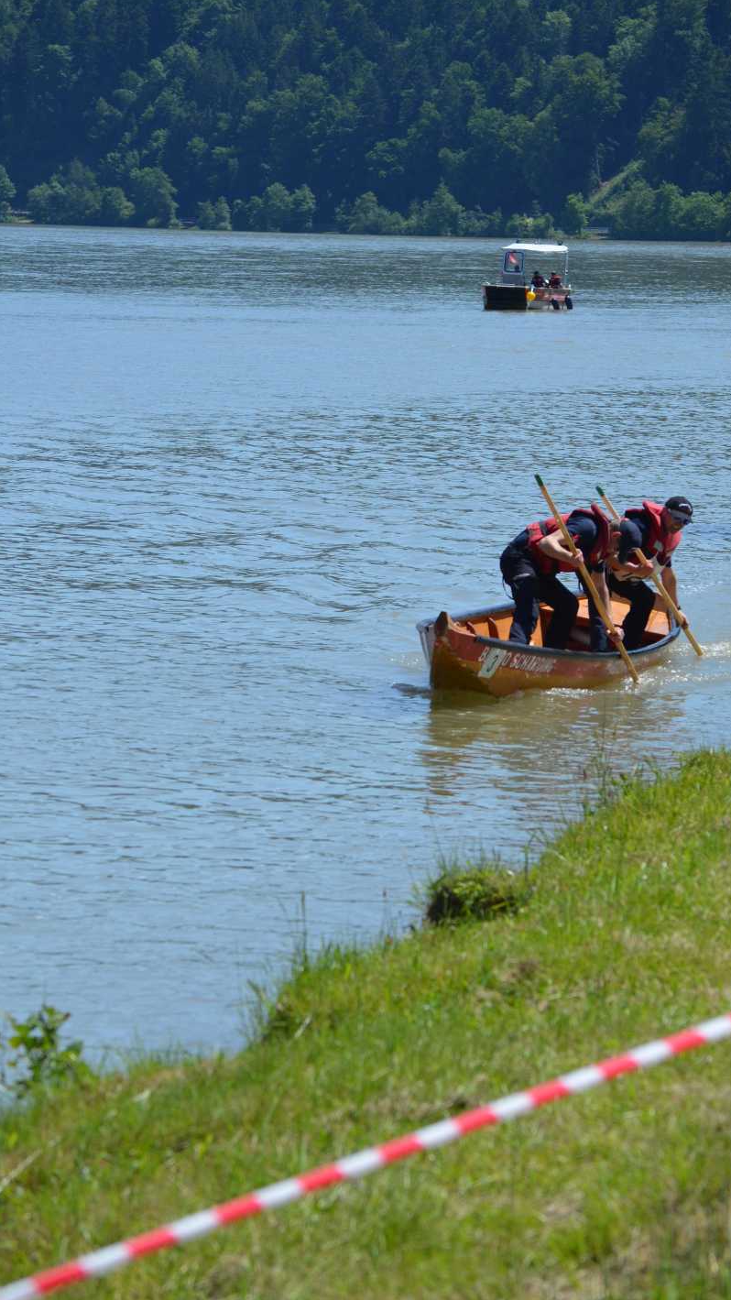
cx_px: 431
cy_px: 644
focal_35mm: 196
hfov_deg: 6.2
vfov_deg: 11.0
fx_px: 6755
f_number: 7.1
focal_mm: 120
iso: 400
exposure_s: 1/1600
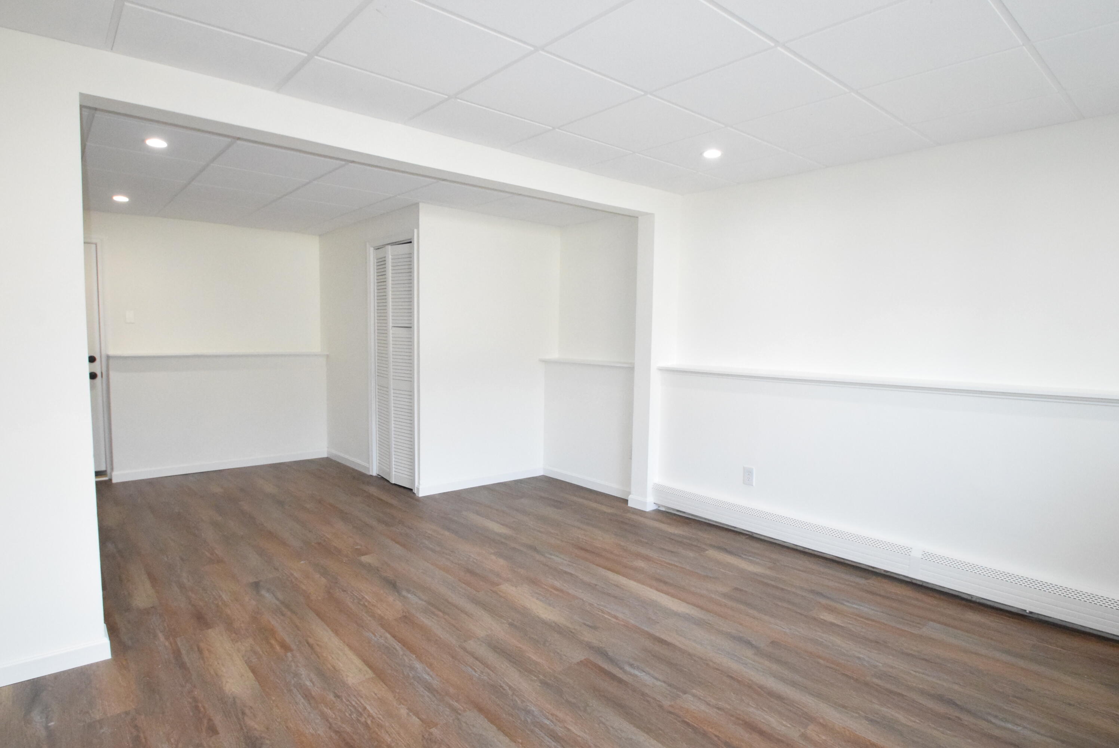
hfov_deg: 90.0
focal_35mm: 18
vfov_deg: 67.5
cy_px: 374
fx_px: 560
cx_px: 560
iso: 6400
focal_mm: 12
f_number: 13
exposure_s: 1/200
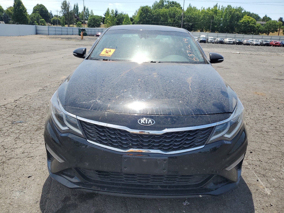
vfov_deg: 53.1
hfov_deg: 67.3
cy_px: 106
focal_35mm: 26
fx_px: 213
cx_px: 142
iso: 50
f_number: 1.5
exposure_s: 1/2500
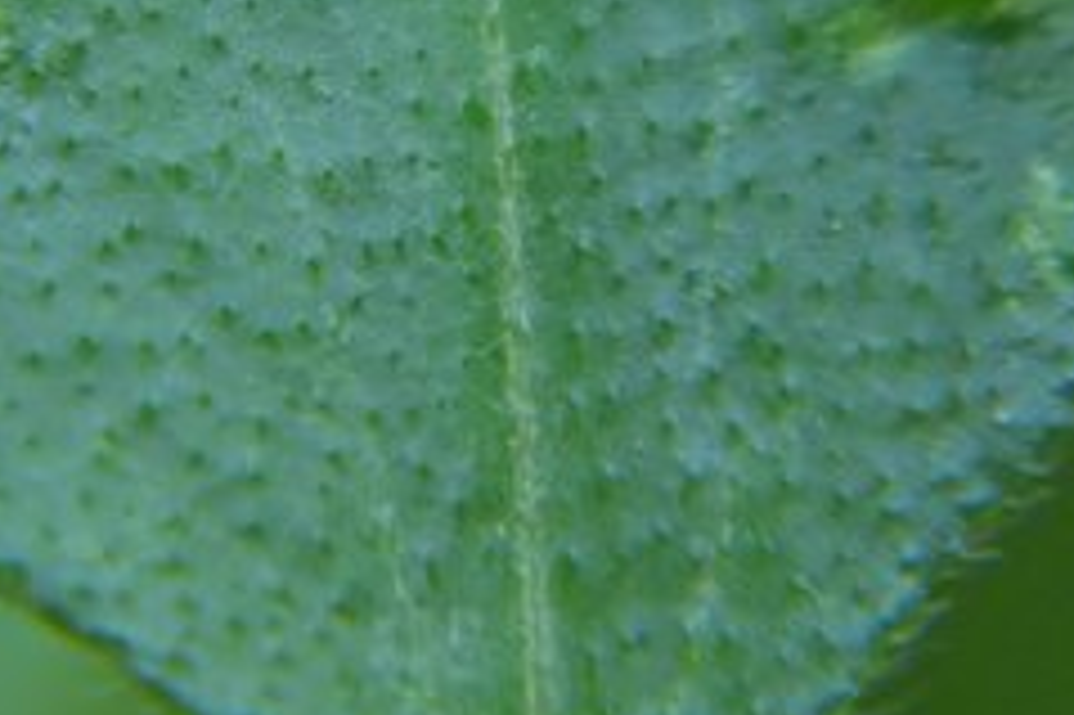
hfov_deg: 2.7
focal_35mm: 769
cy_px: 175
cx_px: 292
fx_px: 22925
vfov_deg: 1.8
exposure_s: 1/320
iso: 2500
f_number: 10
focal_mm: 200
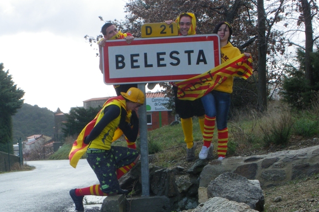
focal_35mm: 54
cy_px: 118
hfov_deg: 36.9
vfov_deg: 25.0
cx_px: 159
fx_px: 478
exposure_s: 1/100
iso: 64
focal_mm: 9
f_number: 6.8
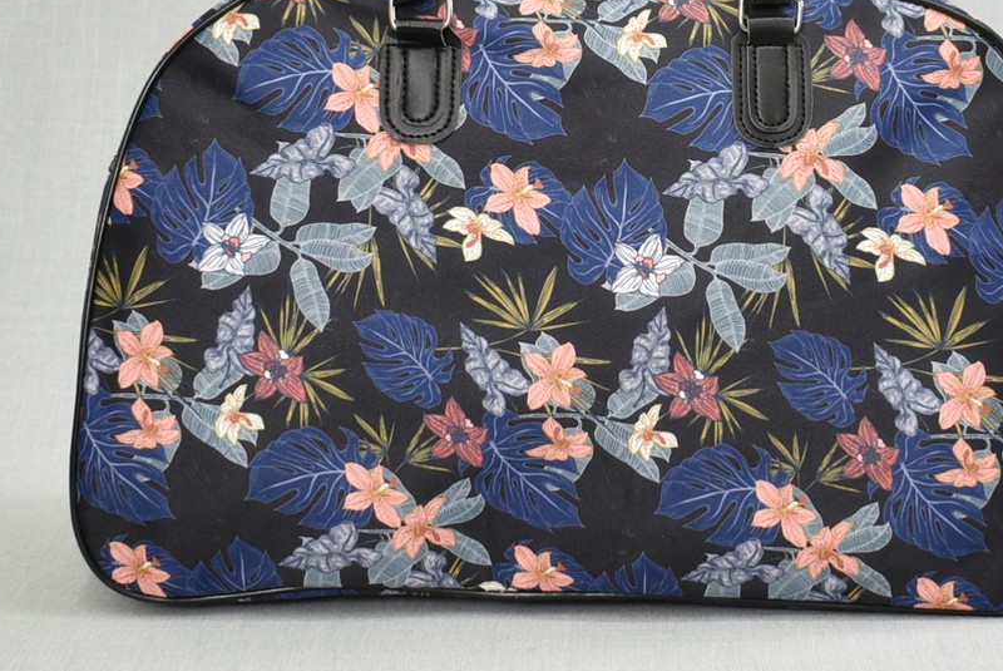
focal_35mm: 72
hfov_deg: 28.0
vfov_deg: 18.8
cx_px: 582
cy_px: 163
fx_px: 2008
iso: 100
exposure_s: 1/6
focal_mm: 30
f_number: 4.5
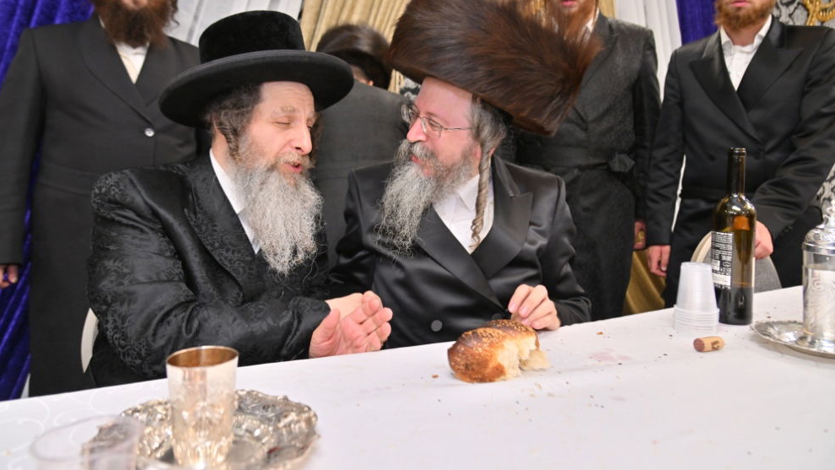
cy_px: 184
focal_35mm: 26
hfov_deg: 71.9
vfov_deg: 44.1
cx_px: 407
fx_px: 576
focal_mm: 24
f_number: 4
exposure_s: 1/200
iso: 640
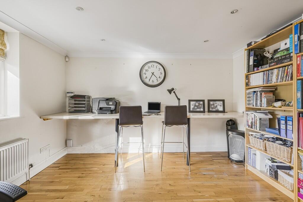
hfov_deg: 95.0
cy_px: 101
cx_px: 152
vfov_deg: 72.0
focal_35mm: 16
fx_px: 139
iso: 200
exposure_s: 1/8
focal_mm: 16.5
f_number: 8
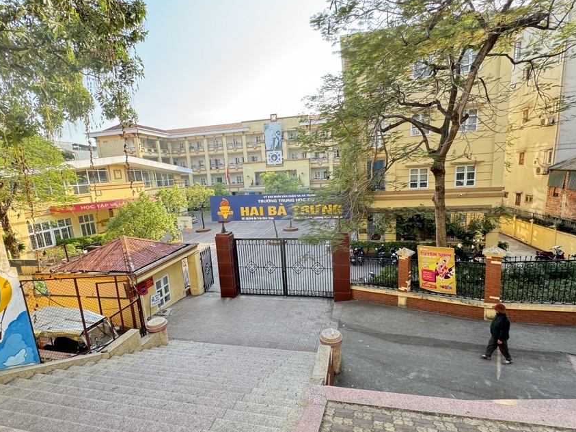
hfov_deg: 91.0
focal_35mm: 17
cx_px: 287
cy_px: 224
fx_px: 283
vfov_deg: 74.7
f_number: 2.2
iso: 40
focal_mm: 2.22
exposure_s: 1/111
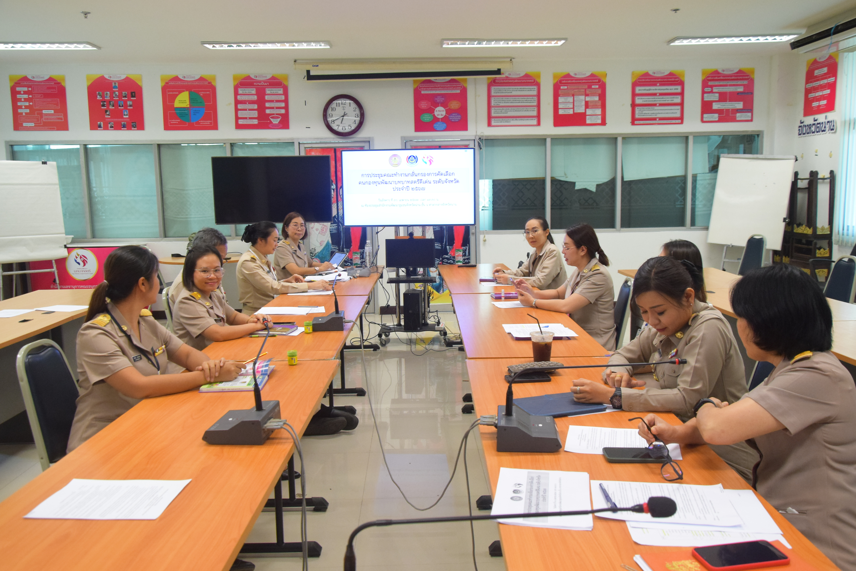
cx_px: 428
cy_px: 286
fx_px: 642
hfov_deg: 67.4
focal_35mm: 27
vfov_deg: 48.0
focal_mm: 18
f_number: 6.3
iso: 2000
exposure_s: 1/100
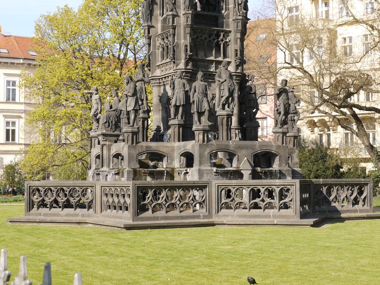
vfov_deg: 21.0
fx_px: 768
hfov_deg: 27.8
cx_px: 190
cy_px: 142
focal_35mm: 70
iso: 100
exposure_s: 1/160
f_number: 7.1
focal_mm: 35
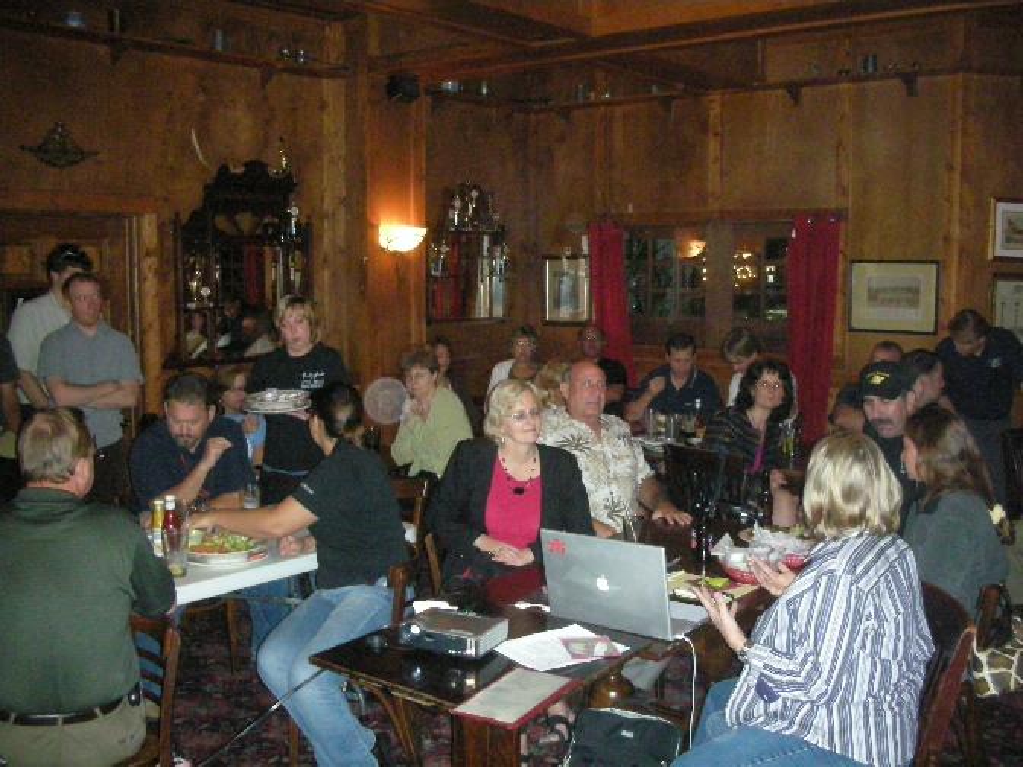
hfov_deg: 52.6
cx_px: 512
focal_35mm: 35
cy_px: 384
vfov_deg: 40.7
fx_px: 1034
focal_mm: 5.8
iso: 628
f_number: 2.8
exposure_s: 1/60
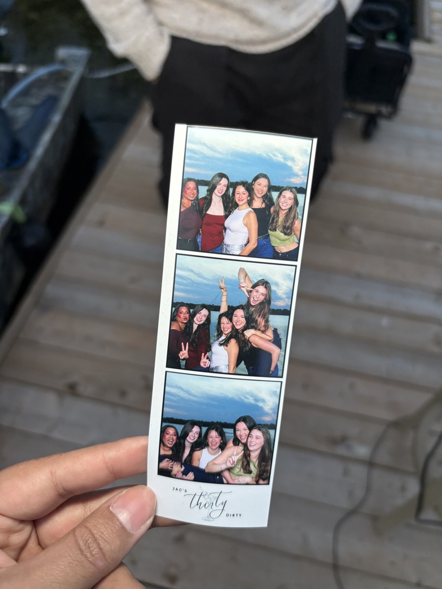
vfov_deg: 67.3
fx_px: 443
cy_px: 294
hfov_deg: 53.1
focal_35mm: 26
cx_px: 221
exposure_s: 1/122
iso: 125
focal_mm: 5.96
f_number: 1.6
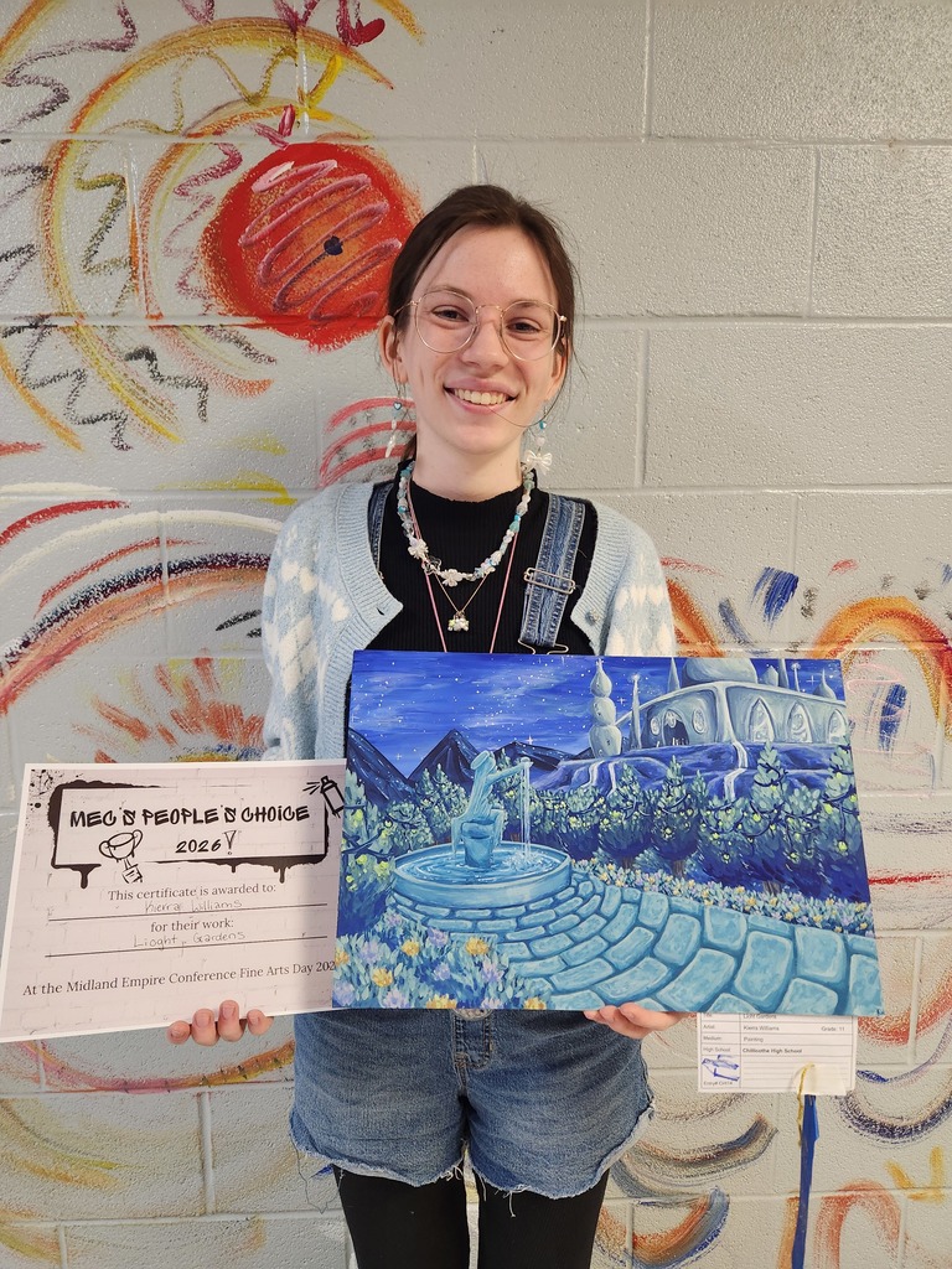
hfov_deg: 58.9
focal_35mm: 23
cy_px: 634
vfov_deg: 73.9
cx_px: 476
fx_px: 843
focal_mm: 5.4
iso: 400
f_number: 1.8
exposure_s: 1/120
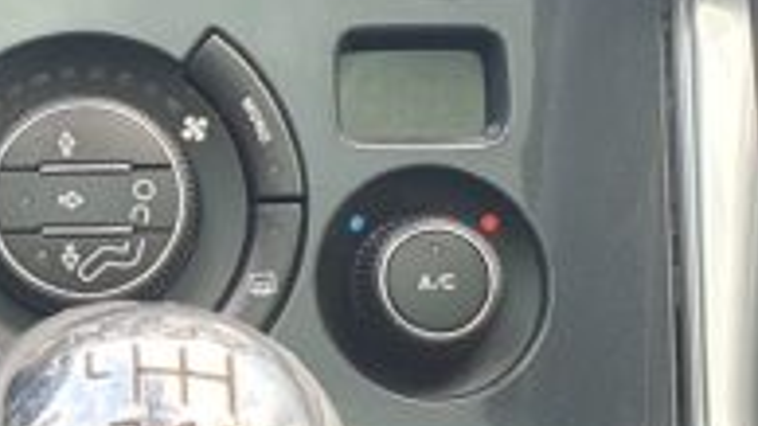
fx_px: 2351
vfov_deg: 10.3
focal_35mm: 117
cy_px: 94
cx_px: 12
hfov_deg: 17.9
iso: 100
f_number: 2.4
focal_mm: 4.32
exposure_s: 1/120
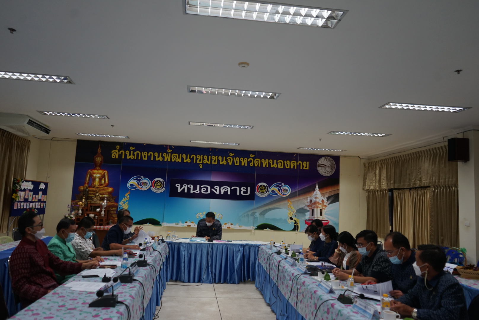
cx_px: 240
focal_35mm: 28
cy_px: 160
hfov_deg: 65.4
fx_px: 373
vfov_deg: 46.5
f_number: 4
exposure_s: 1/160
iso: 800
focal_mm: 28
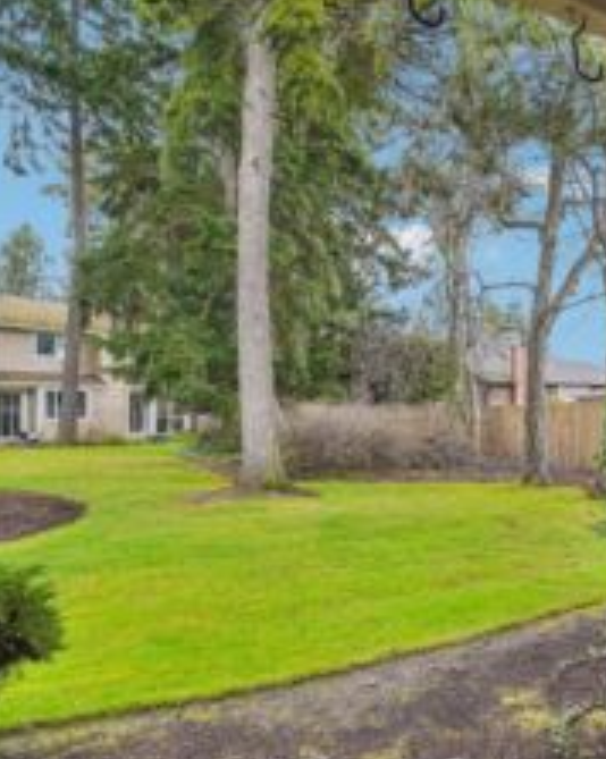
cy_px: 420
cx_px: 456
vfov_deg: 63.9
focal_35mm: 27
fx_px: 606
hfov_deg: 50.8
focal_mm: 16
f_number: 8
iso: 1600
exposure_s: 1/200
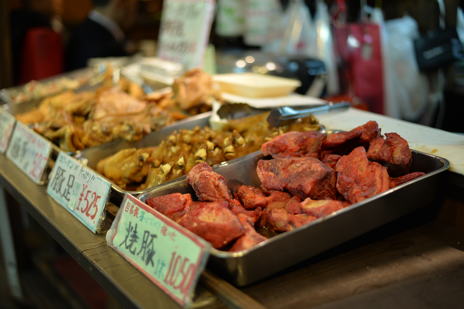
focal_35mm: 50
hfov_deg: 39.6
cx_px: 232
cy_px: 154
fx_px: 644
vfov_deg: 27.0
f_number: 1.8
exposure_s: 1/250
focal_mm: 50
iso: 800
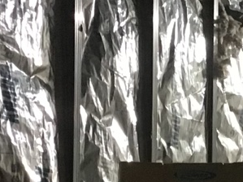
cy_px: 202
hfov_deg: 13.2
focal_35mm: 145
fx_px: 1017
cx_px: 312
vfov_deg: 10.1
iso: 125
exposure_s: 1/30
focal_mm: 3.3
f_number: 2.4
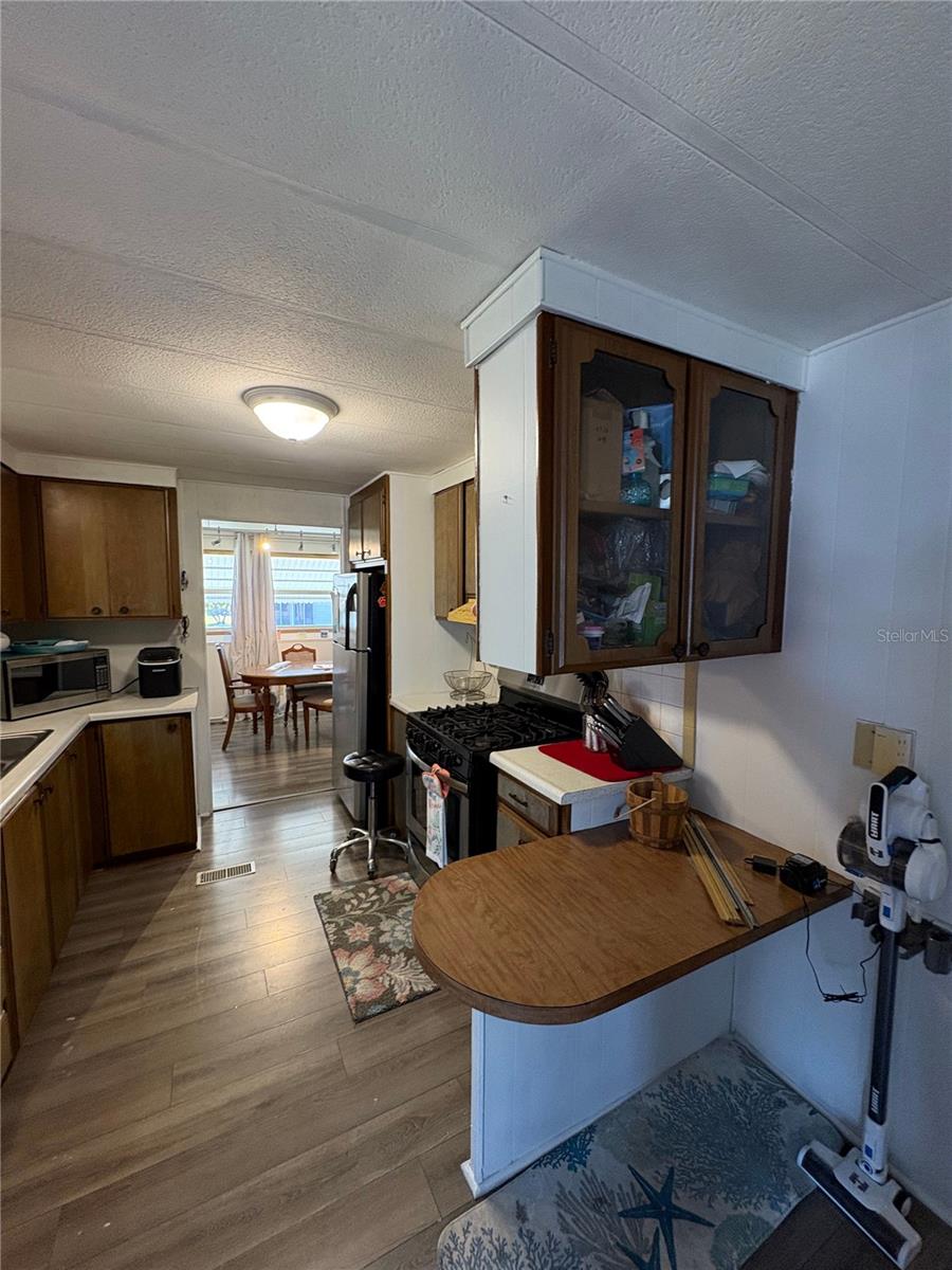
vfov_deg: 102.1
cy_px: 635
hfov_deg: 85.7
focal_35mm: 14
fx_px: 513
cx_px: 476
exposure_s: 1/60
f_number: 2.2
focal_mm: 2.22
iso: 250
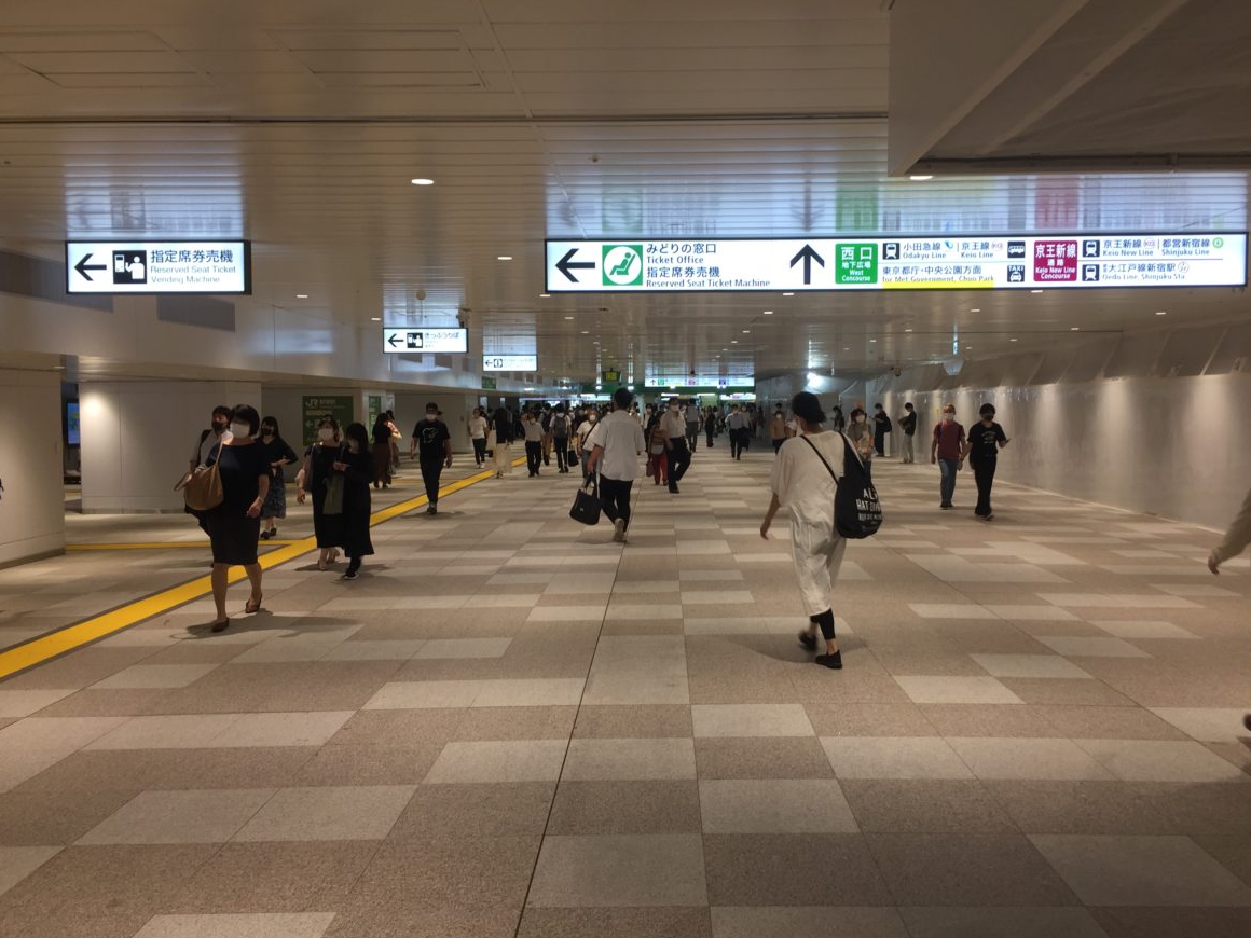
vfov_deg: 46.8
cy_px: 456
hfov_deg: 60.0
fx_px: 1084
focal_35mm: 30
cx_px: 645
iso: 40
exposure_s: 1/60
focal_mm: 4.15
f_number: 2.2
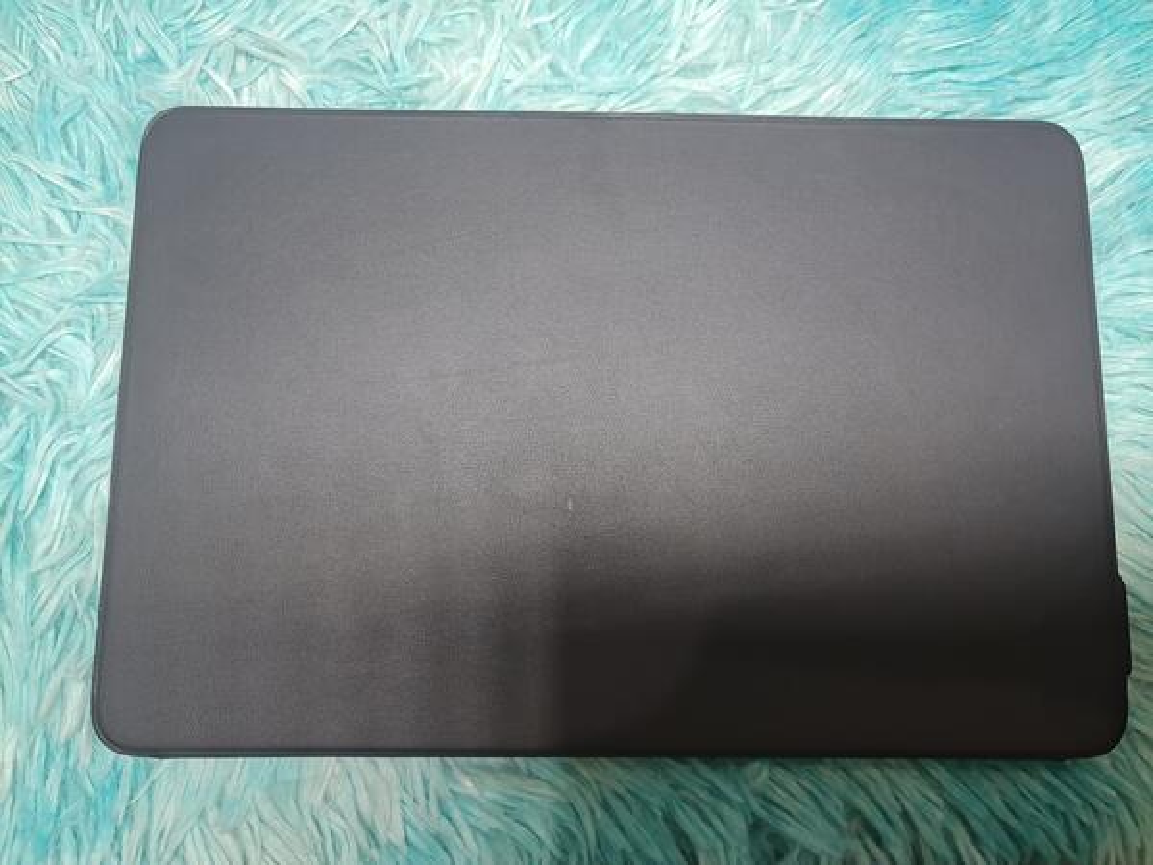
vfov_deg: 54.9
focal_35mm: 25
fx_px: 833
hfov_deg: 69.4
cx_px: 576
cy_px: 432
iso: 80
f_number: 1.8
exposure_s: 1/100
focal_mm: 7
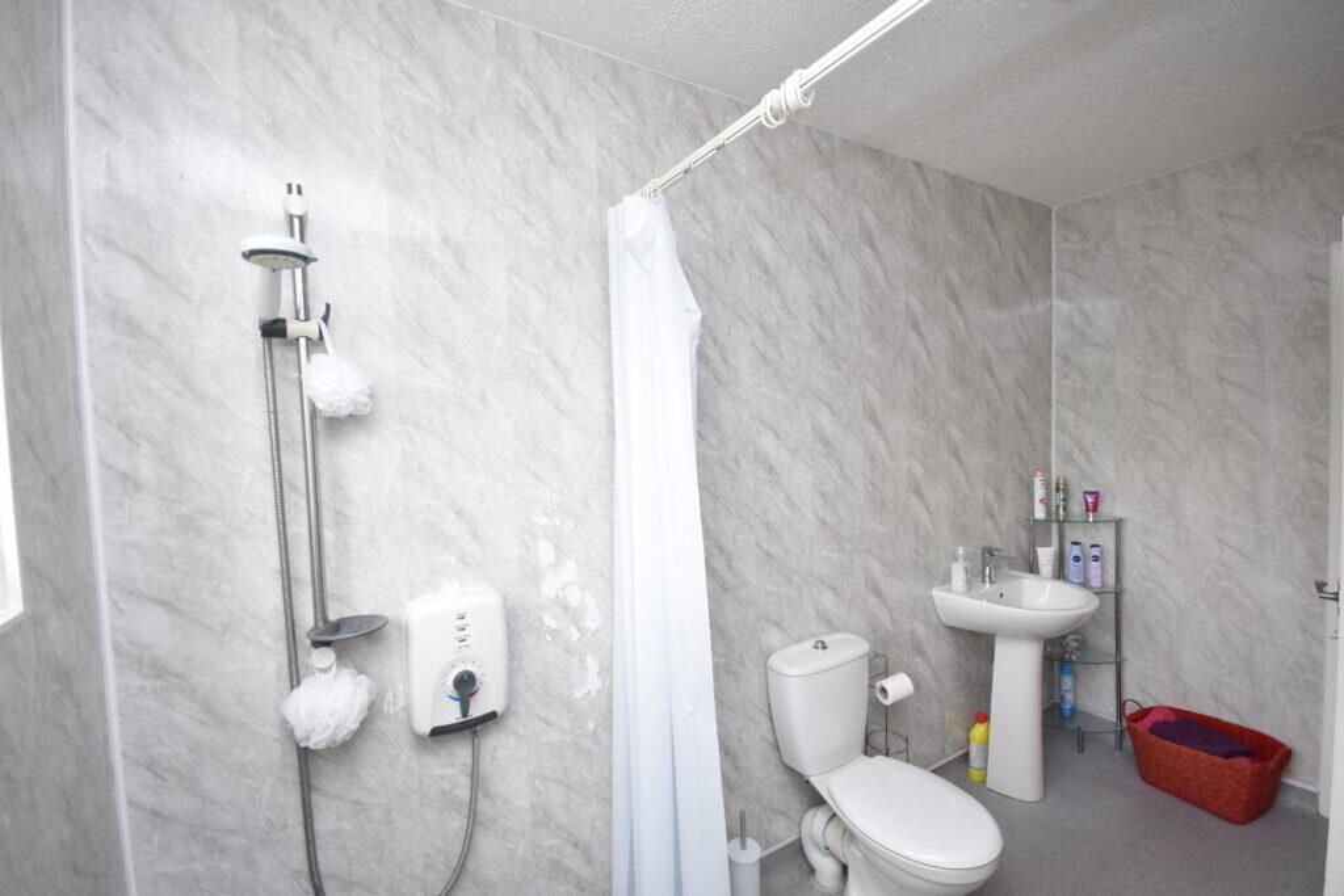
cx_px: 672
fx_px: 560
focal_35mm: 15
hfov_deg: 100.4
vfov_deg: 77.3
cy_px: 448
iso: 400
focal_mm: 10
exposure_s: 1/60
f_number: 4
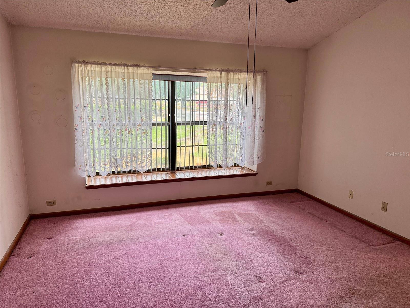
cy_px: 154
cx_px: 205
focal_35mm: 24
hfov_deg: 71.6
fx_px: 284
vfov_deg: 56.8
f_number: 1.78
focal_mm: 6.76
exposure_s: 1/121
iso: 125
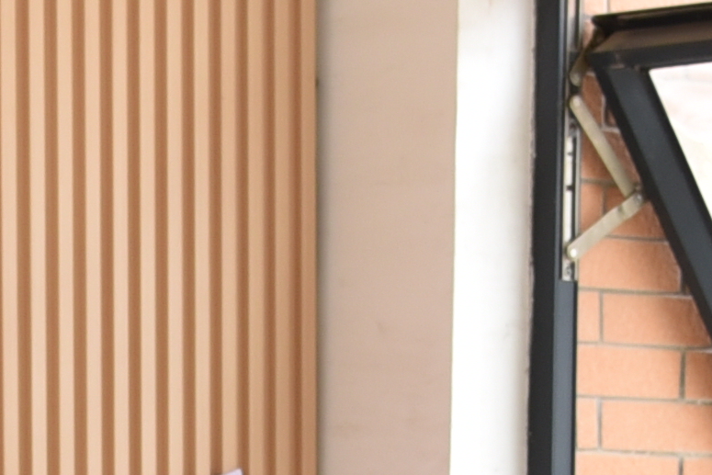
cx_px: -144
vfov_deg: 5.1
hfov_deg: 7.7
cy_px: 1068
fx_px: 5222
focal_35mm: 264
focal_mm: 34
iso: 400
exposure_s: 1/160
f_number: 4
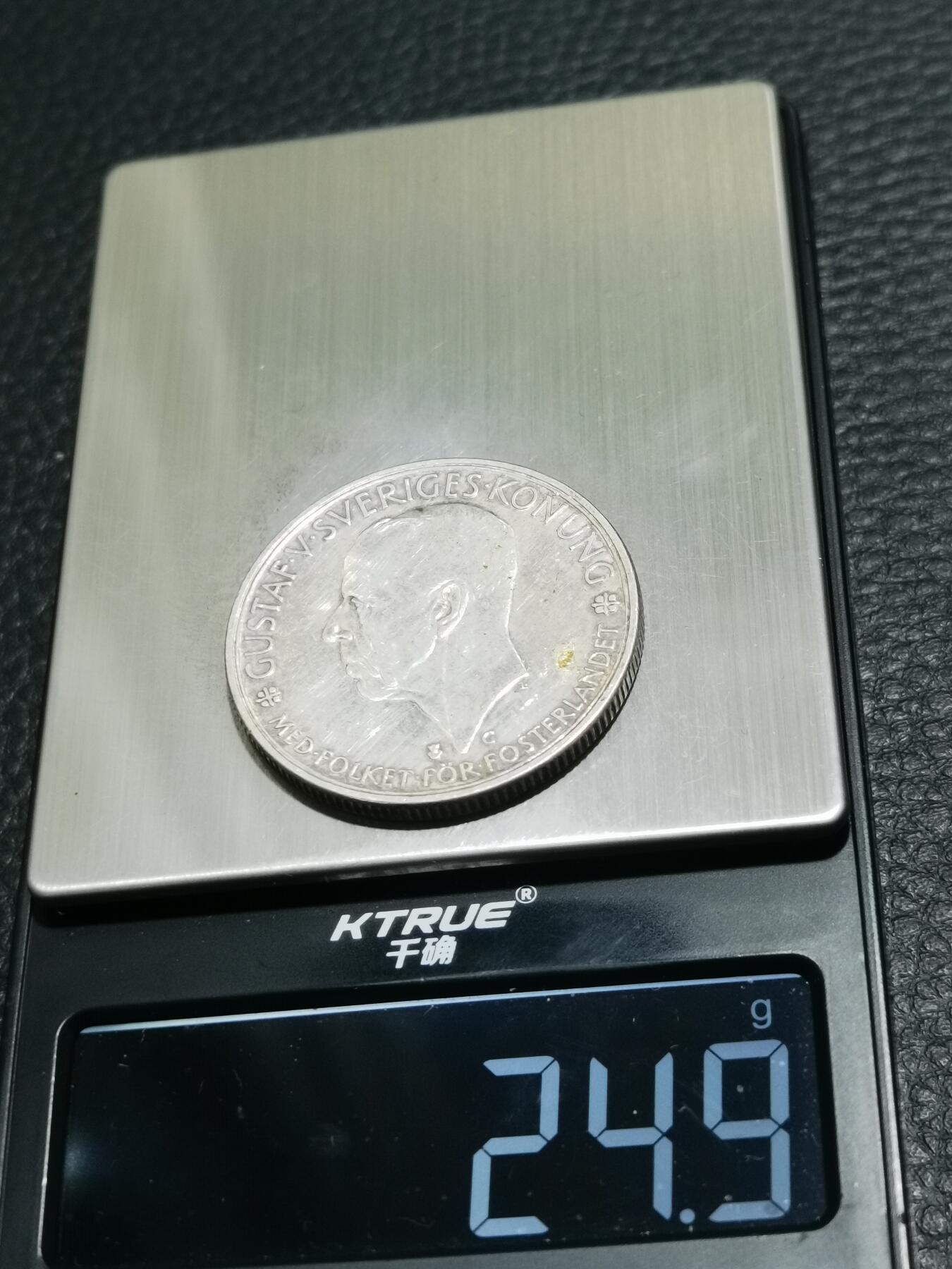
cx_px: 476
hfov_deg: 22.9
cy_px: 634
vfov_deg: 30.3
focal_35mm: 64
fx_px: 2347
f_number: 1.9
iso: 160
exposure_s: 1/100
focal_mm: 6.67
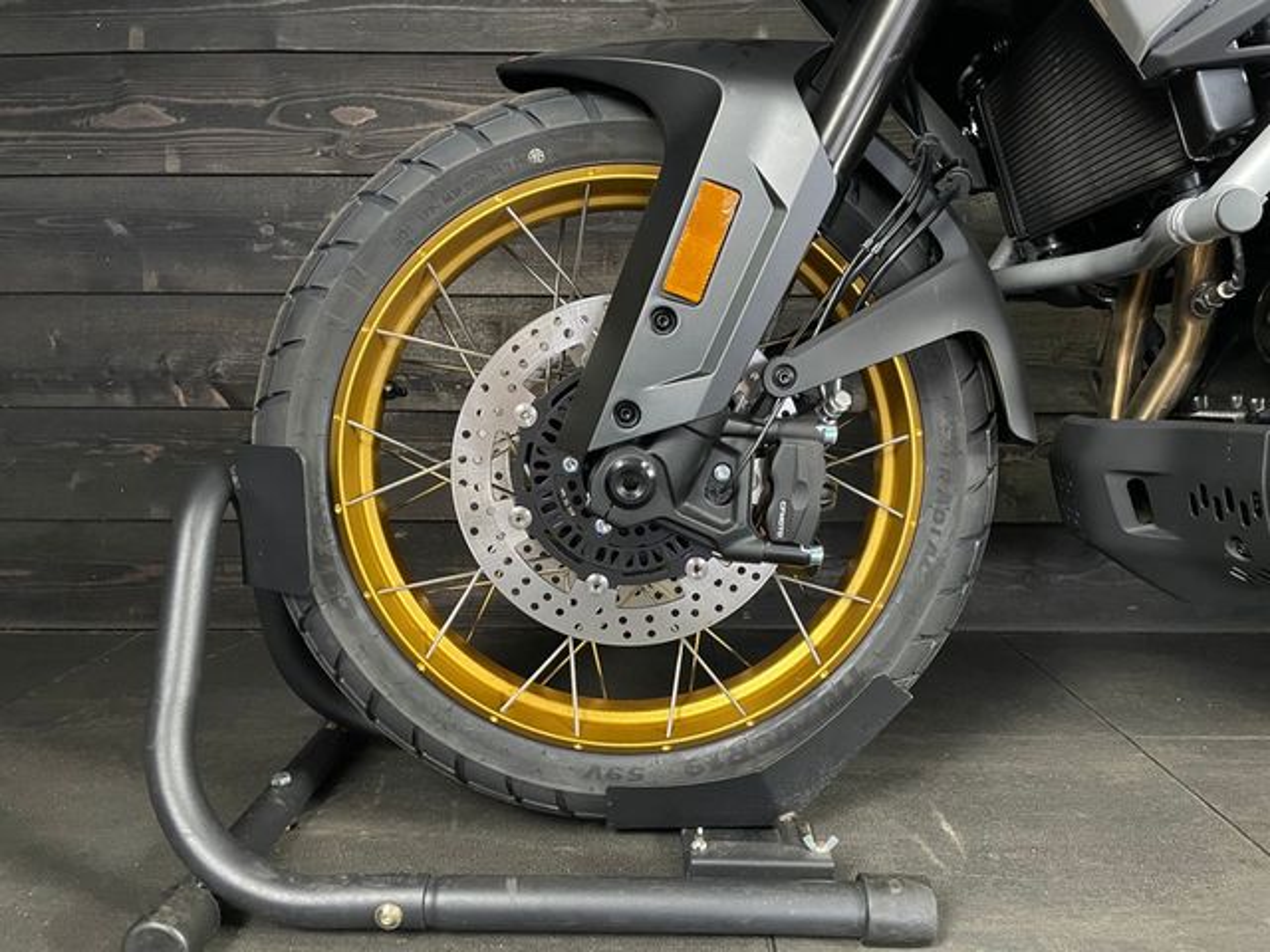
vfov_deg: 53.1
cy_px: 476
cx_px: 635
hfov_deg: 67.3
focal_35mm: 26
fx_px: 954
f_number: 1.6
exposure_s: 1/25
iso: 500
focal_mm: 4.2
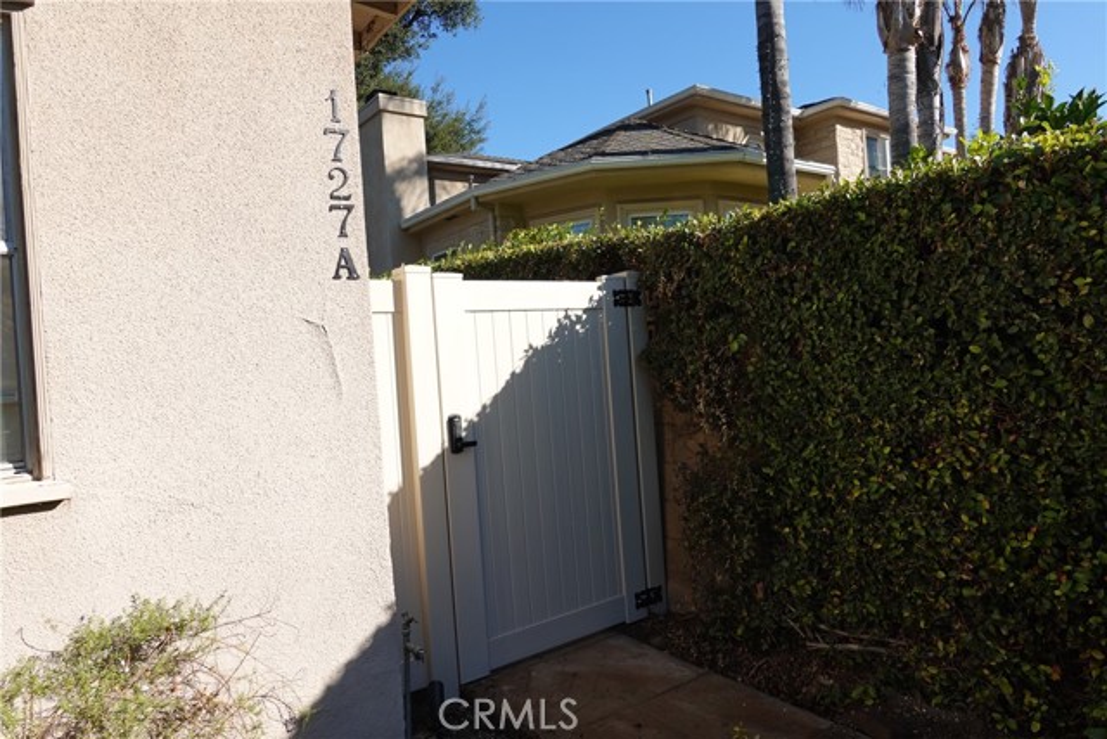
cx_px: 554
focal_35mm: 24
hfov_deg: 73.7
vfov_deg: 53.2
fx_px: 738
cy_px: 370
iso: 100
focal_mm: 9
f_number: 4
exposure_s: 1/500
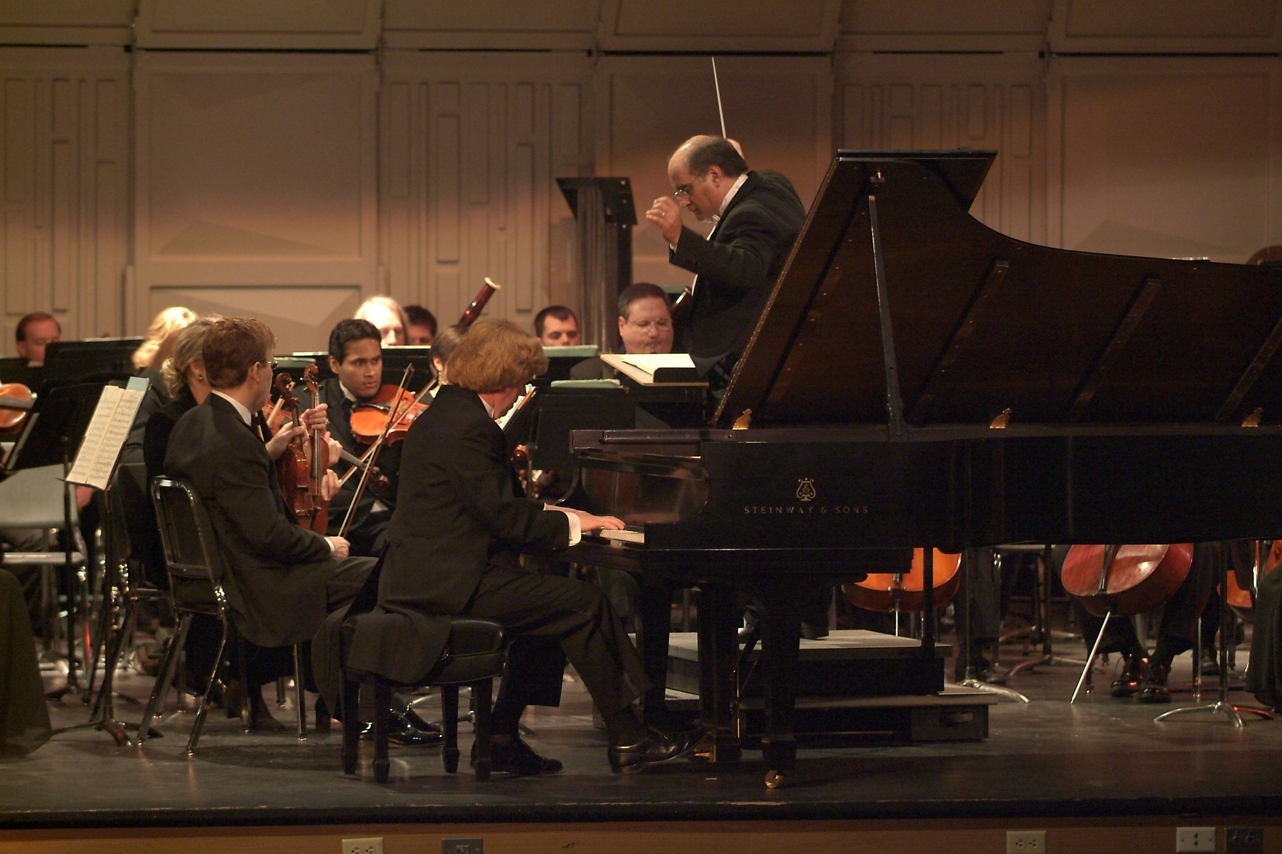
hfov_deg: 11.8
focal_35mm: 174
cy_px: 427
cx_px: 641
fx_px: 6196
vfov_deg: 7.9
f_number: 2.8
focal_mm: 116
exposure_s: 1/90
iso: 1600
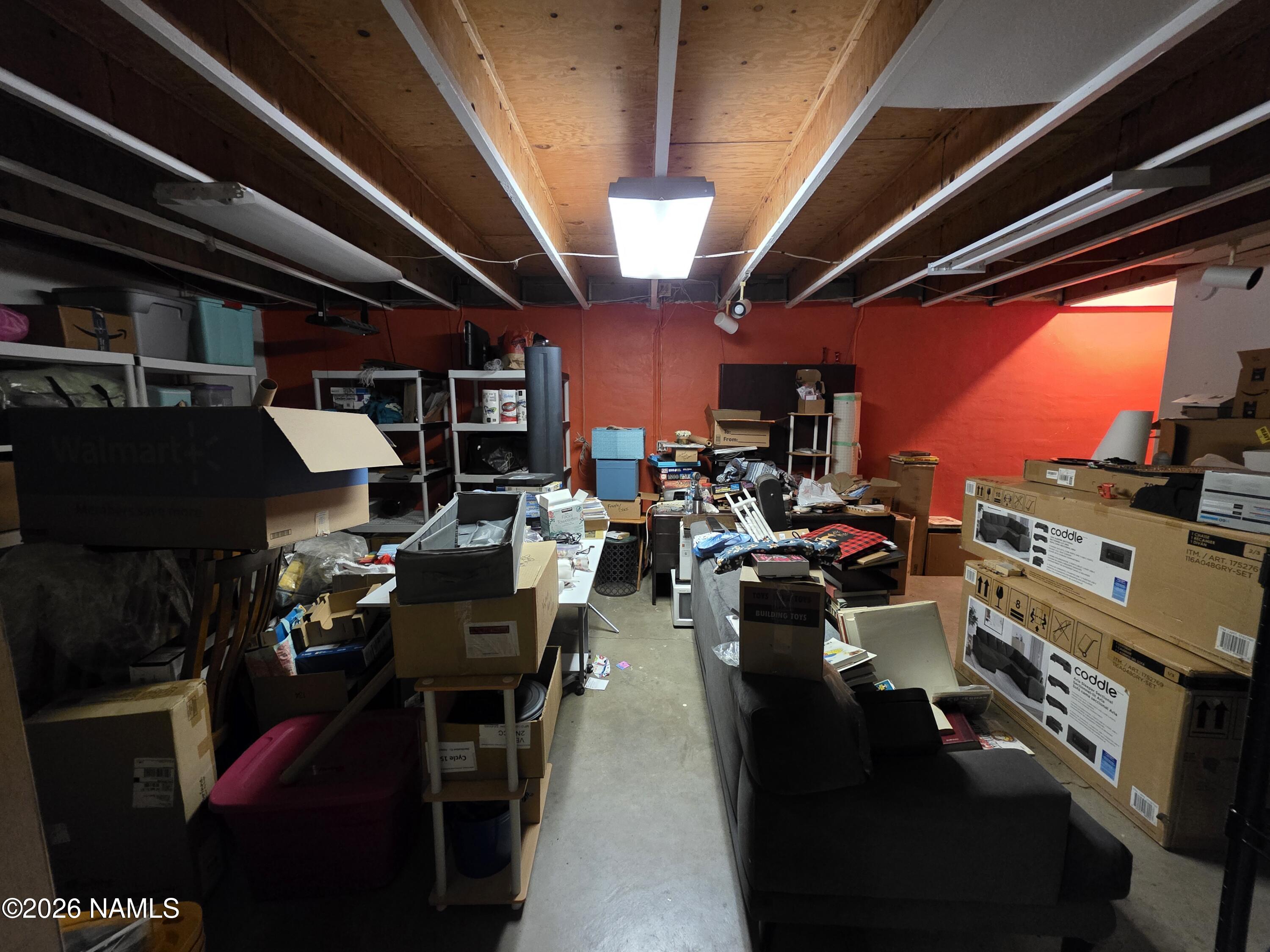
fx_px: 477
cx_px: 635
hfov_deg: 106.2
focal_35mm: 13
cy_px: 476
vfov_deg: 89.9
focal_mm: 2.2
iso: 1000
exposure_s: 1/45
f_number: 1.9
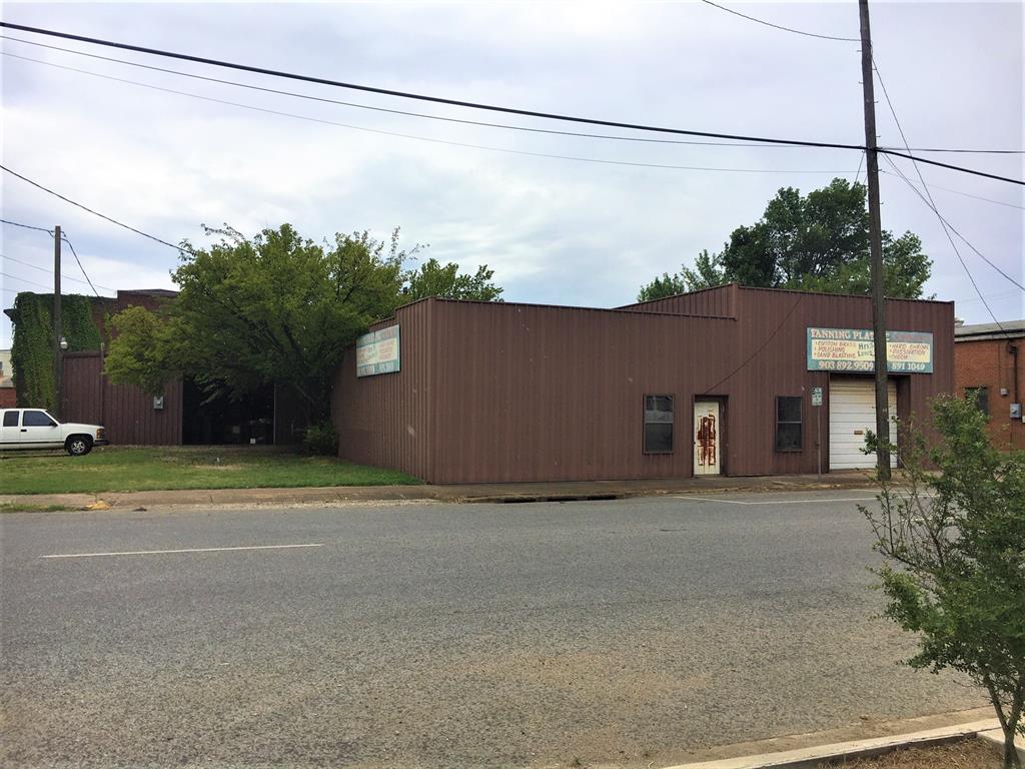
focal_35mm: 29
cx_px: 512
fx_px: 859
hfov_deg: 61.7
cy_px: 384
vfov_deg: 48.2
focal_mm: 4.15
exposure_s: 1/2024
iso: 25
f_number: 2.2
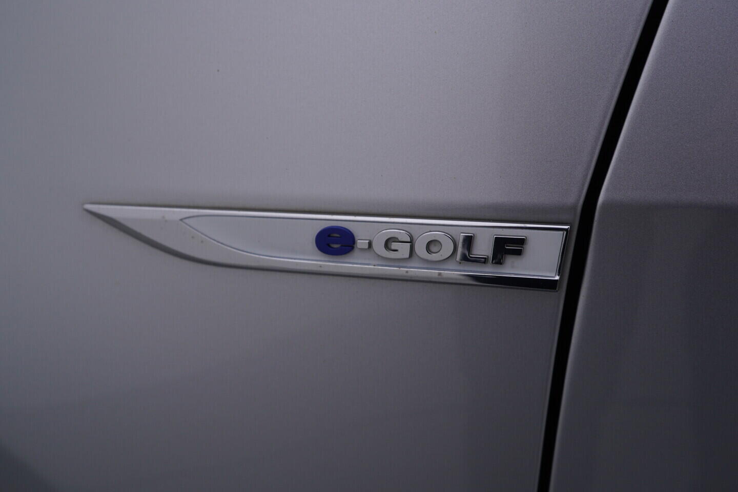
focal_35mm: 36
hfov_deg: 53.1
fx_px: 738
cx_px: 369
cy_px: 246
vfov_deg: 36.9
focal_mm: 24
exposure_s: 1/125
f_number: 5
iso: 125
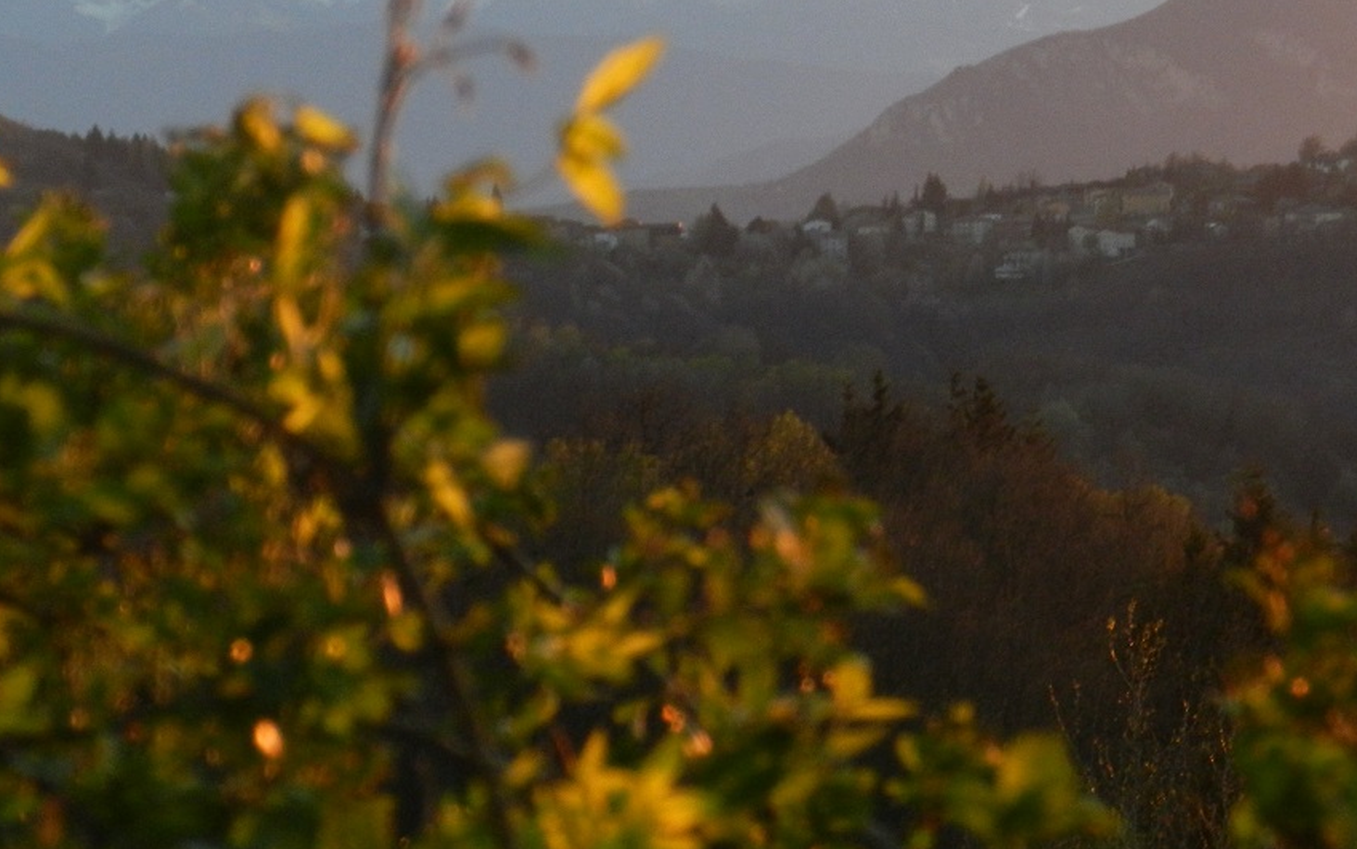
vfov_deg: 4.1
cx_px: 863
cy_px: 166
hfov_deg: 6.5
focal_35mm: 322
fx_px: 11911
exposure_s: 1/160
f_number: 5.6
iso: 560
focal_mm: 38.2
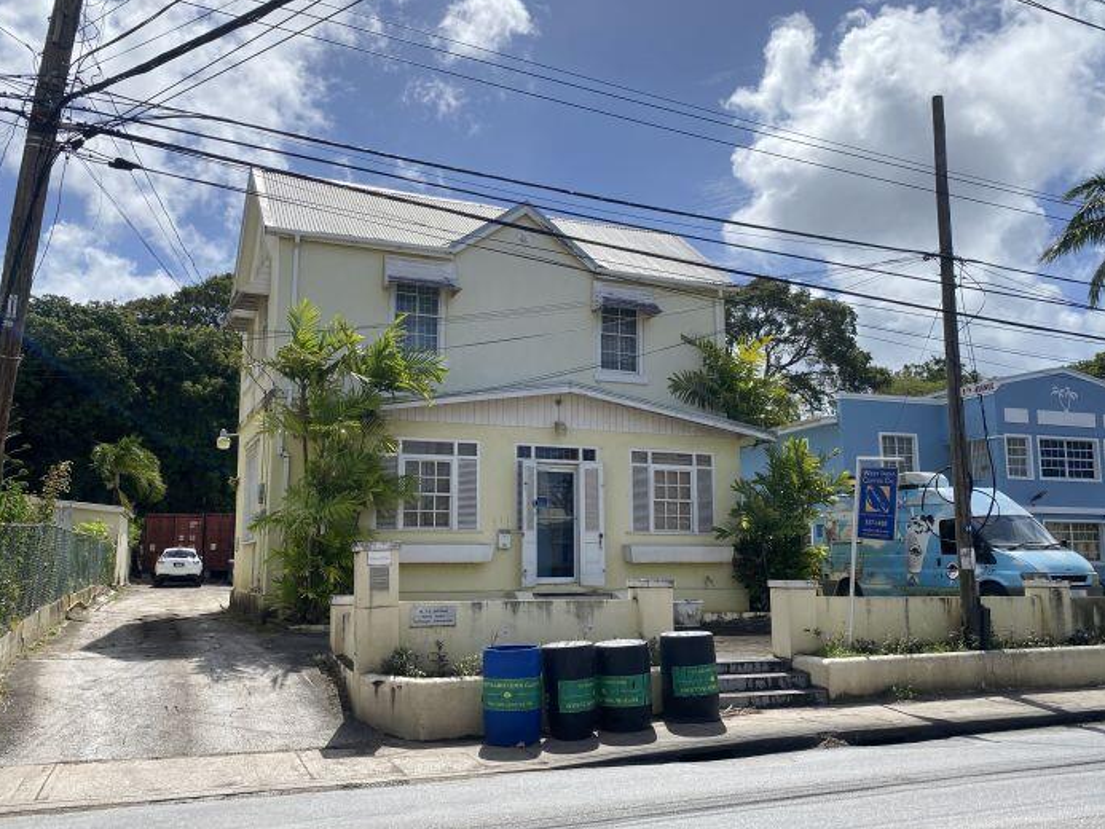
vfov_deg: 46.8
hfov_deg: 59.9
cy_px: 427
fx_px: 958
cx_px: 577
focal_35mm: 30
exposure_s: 1/2571
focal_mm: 4.25
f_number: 1.8
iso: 32
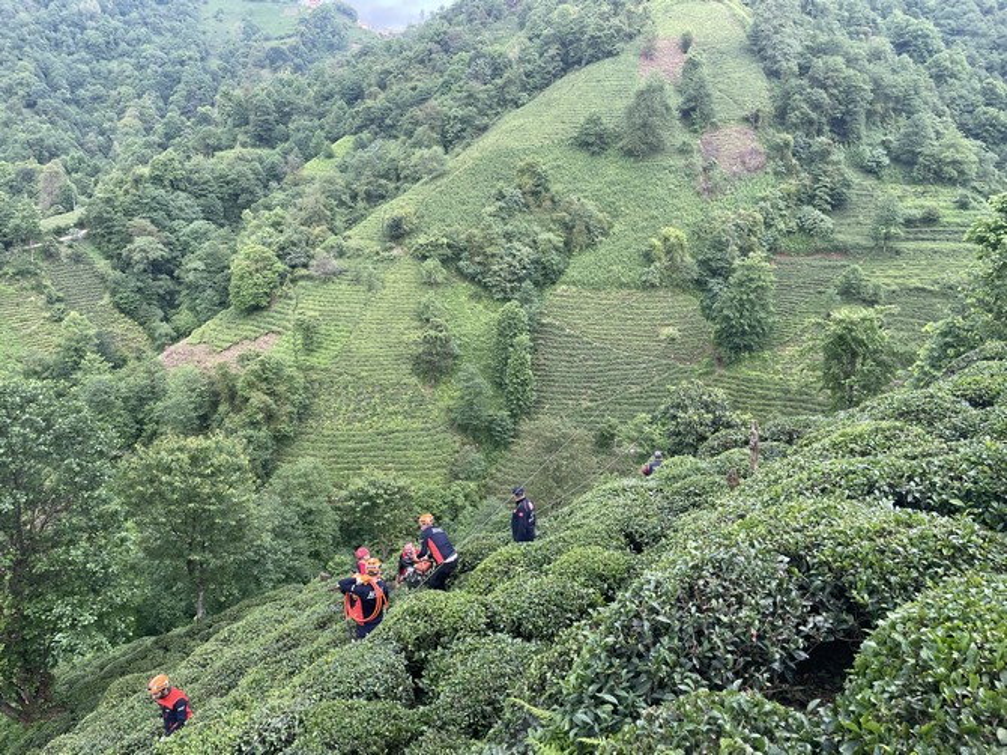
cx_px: 504
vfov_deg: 53.0
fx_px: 756
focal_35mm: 26
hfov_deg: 67.3
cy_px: 378
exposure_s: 1/167
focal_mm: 4.2
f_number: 1.6
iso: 32
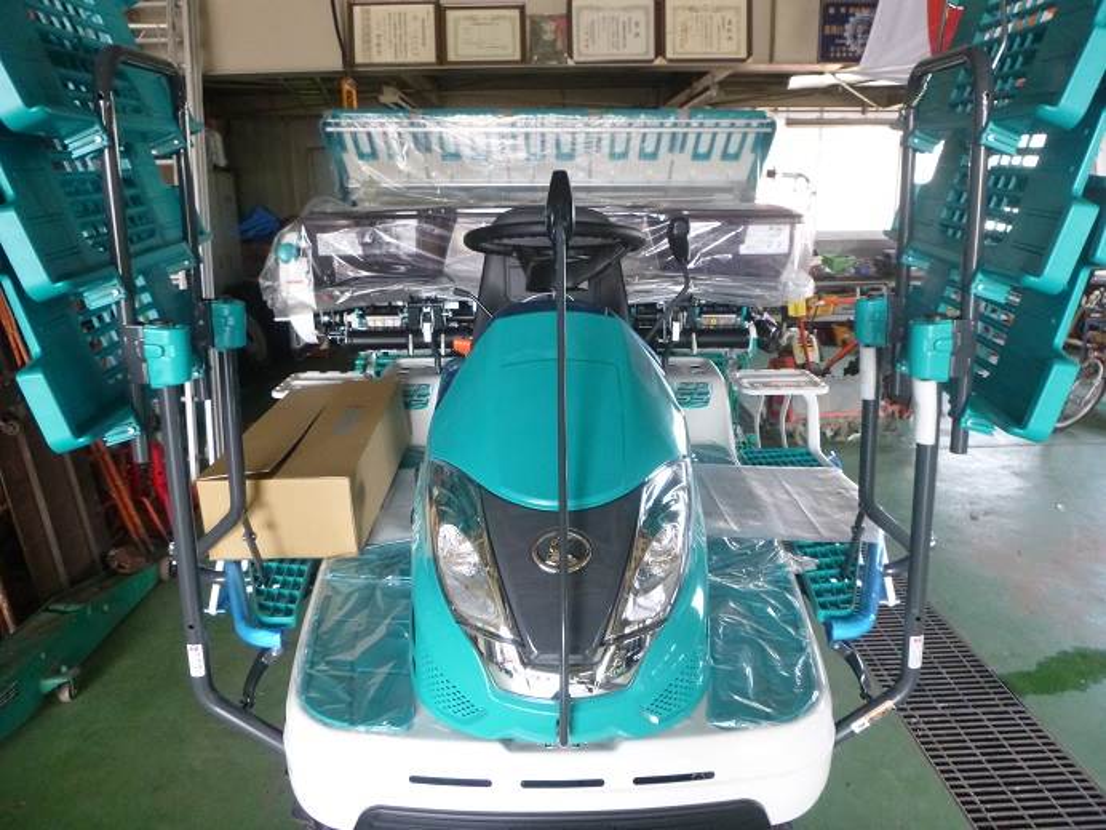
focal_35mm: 25
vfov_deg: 54.9
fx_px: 799
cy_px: 415
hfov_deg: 69.4
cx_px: 553
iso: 400
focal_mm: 4.5
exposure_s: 1/25
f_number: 3.9
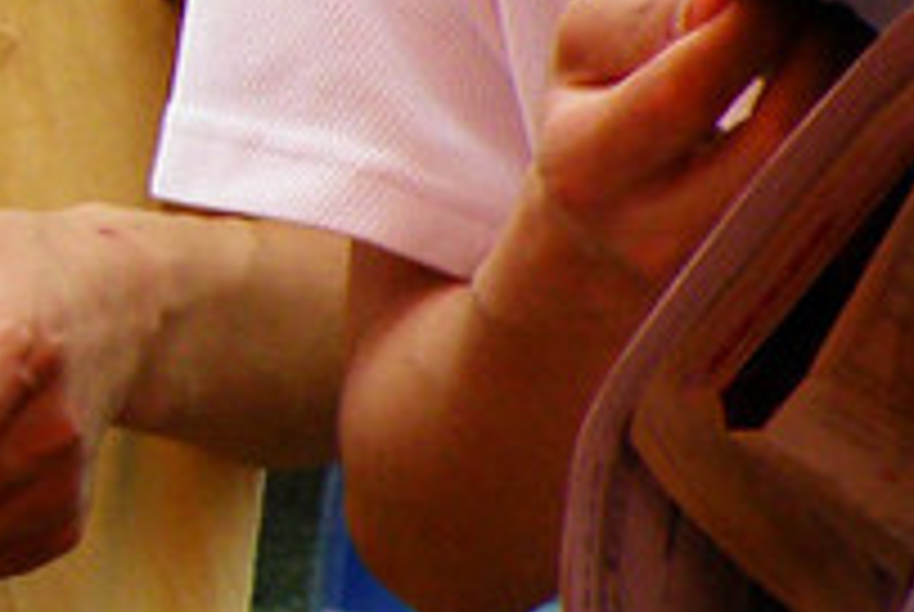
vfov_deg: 1.4
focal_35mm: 982
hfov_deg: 2.1
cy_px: -302
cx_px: -477
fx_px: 24968
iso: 100
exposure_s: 1/160
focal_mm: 28.47
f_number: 4
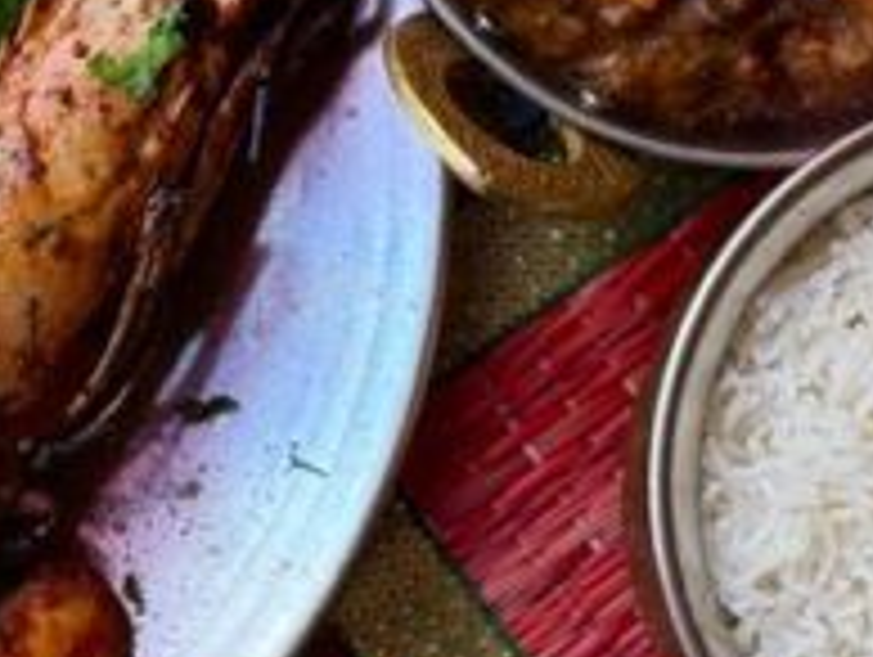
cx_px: 126
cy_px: 292
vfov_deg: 9.4
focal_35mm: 158
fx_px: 3990
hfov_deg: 12.4
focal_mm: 6.76
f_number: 1.78
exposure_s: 1/60
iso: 100
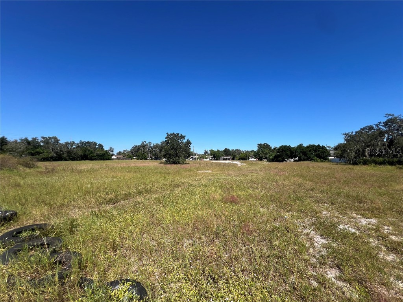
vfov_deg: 89.9
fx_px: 151
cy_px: 151
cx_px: 202
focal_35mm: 13
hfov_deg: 106.2
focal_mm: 1.57
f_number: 1.8
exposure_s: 1/1876
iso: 32
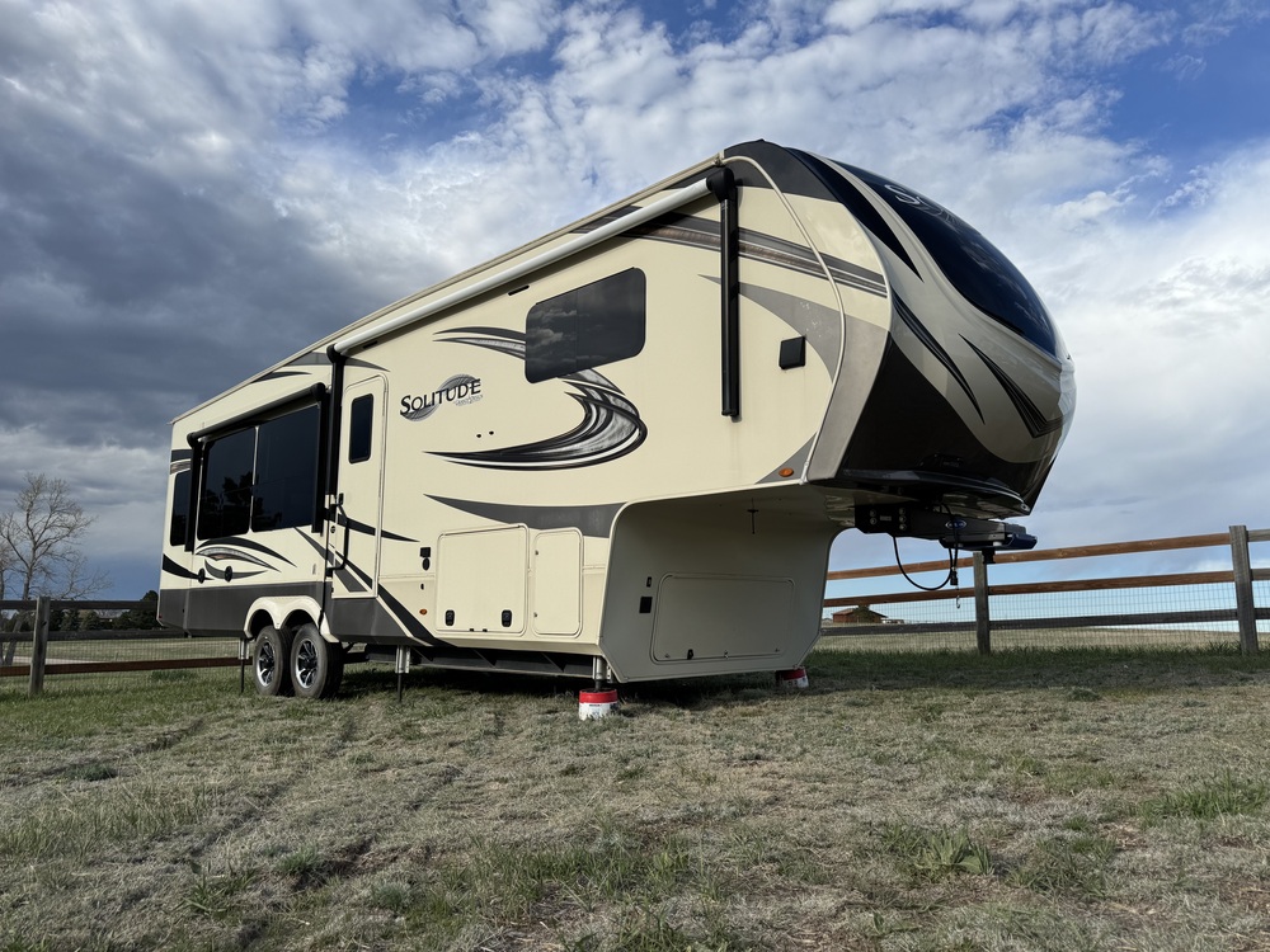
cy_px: 476
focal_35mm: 24
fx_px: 881
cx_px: 635
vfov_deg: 56.8
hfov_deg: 71.6
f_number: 1.78
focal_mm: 6.76
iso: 80
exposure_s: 1/3597
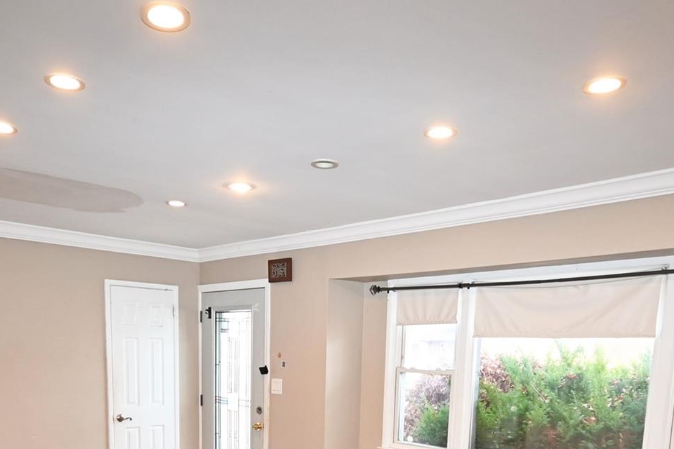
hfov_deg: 58.6
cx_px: 300
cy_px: 444
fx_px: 599
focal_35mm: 32
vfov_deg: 37.0
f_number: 4
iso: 450
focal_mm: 10
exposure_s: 1/60
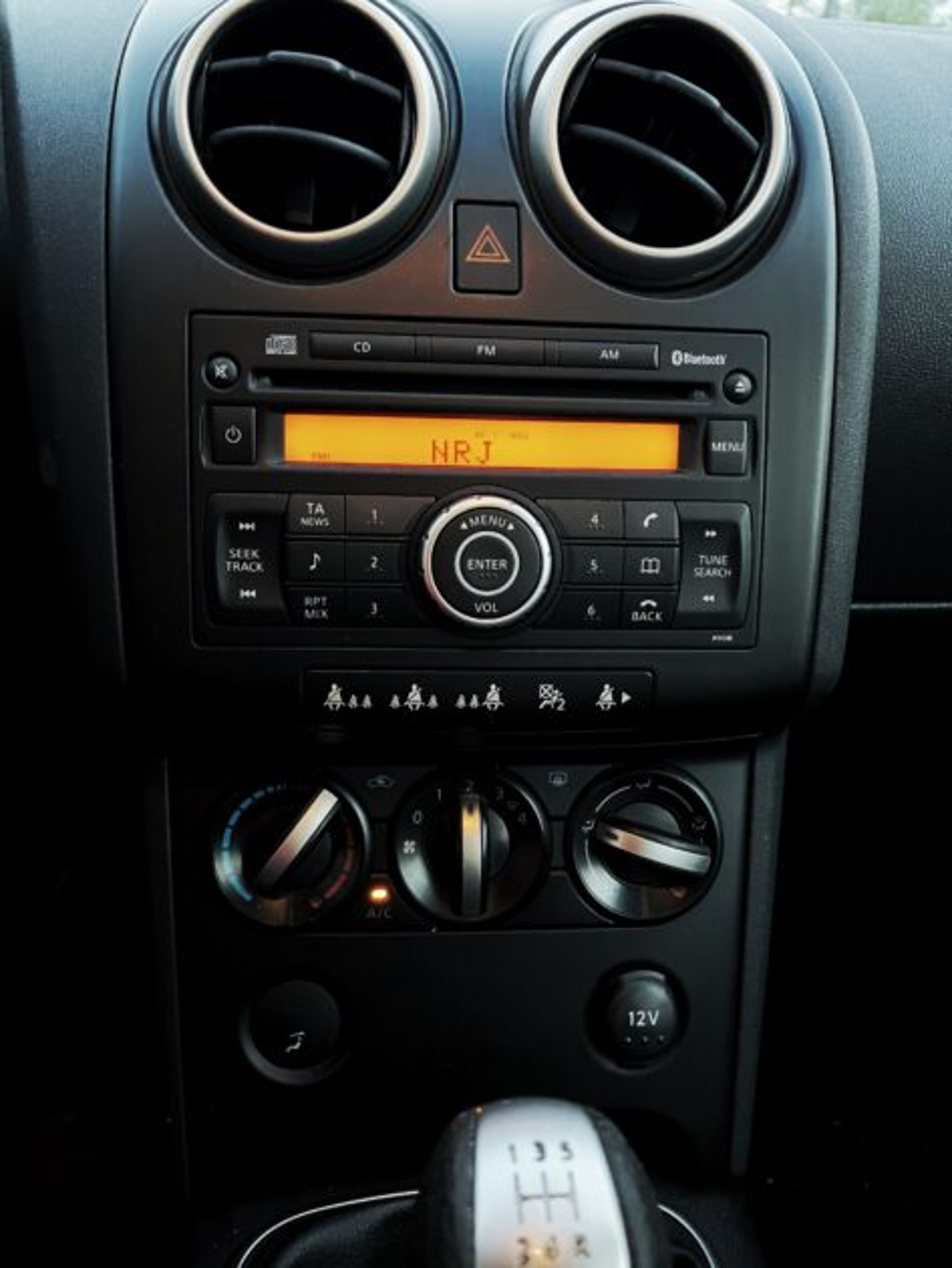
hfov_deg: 53.1
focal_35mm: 26
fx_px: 953
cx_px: 476
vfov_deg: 67.3
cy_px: 634
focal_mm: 5.1
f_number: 1.6
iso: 1000
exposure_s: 1/28
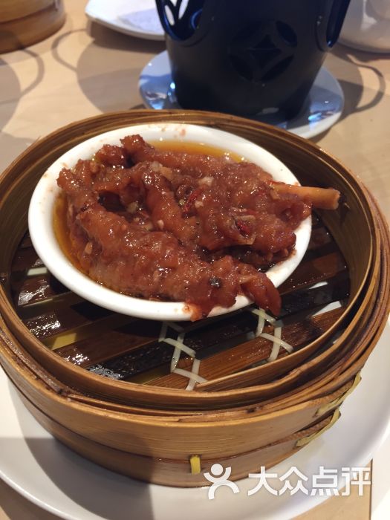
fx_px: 436
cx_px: 195
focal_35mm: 29
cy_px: 260
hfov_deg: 48.2
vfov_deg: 61.7
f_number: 2.2
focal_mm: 4.15
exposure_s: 1/33
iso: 80
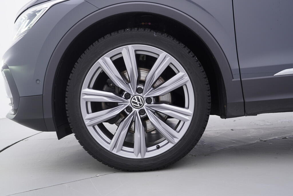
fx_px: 293
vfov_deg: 36.9
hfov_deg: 53.1
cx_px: 146
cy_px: 98
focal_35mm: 36
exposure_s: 1/50
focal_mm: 24
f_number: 3.2
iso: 125
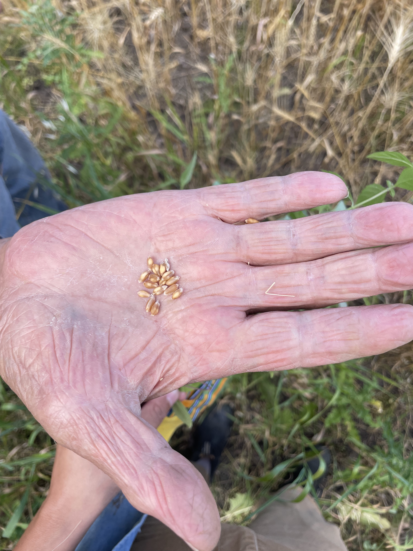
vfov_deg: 67.3
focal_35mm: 26
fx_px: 414
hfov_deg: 53.1
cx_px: 206
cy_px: 276
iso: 32
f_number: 1.6
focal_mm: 4.2
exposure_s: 1/622
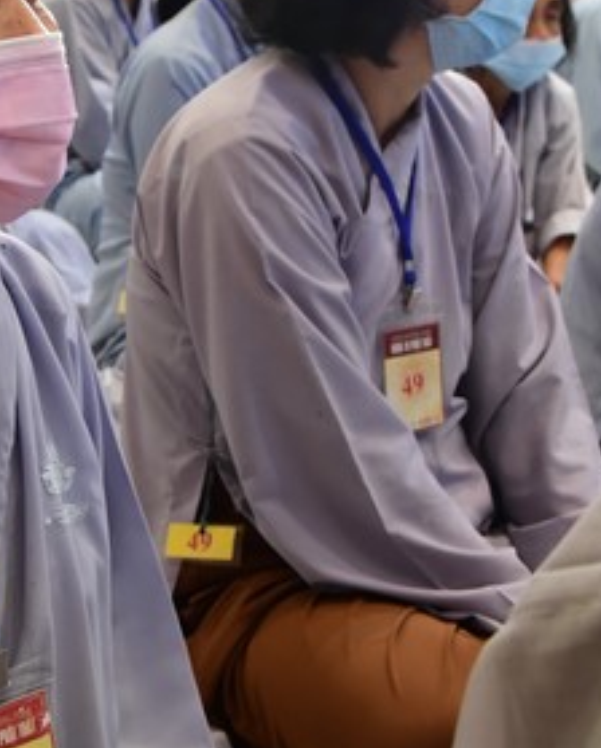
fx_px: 1841
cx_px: 43
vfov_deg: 23.0
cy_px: 316
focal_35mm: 83
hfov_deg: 18.2
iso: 3200
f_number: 8
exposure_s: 1/30
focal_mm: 38
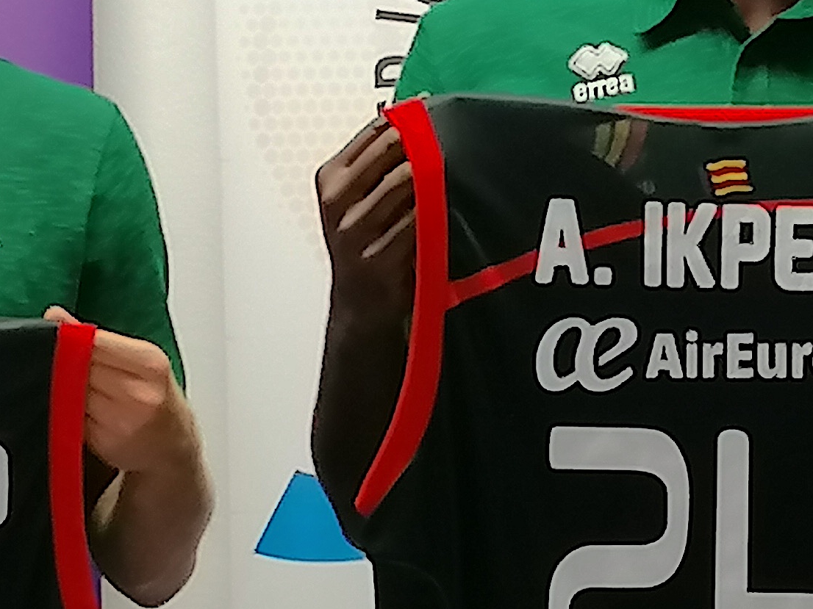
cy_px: 372
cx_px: 784
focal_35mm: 217
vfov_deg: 6.8
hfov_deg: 9.1
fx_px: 5095
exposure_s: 1/50
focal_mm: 4.75
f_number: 1.8
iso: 160
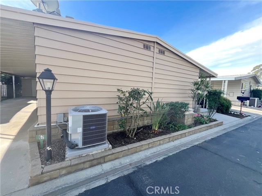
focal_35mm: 13
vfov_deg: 89.9
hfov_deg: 106.2
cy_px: 98
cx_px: 131
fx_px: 98
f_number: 1.8
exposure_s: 1/140
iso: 32
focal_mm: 1.57
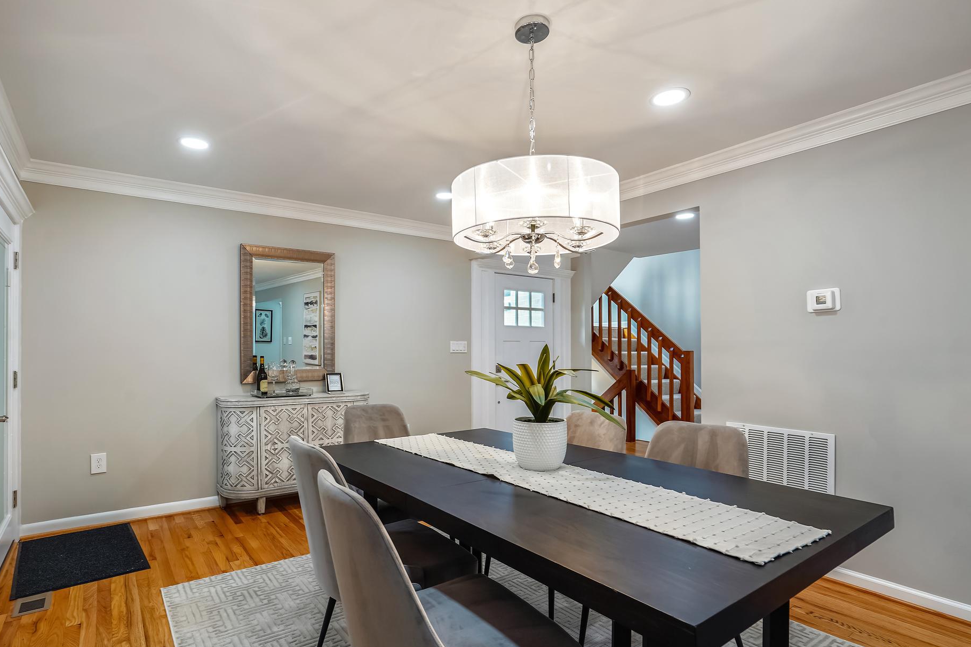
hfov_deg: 89.7
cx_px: 438
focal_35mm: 18
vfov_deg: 67.3
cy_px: 344
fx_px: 485
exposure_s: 1/1.67
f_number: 8
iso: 100
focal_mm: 16
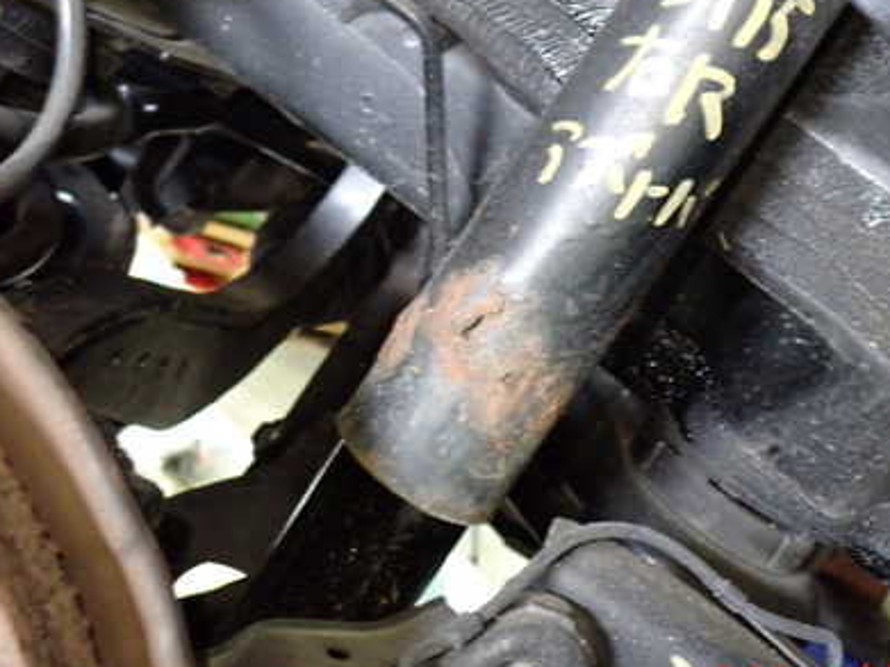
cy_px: 205
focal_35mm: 46
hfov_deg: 41.0
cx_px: 551
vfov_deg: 31.2
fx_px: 1182
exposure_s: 1/30
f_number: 2.3
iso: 800
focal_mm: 5.4
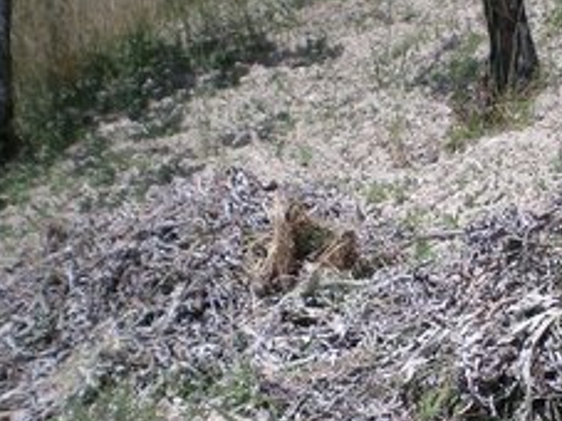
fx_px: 1087
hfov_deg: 28.4
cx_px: 451
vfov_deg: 21.6
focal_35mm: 67
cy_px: 352
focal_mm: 6.3
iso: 64
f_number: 4.6
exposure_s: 1/683
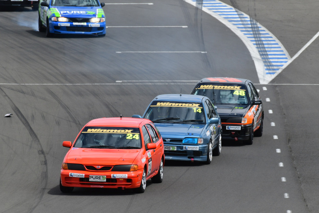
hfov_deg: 3.0
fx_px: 6116
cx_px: 160
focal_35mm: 690
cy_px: 106
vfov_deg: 2.0
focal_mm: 460
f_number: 10
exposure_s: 1/640
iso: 320
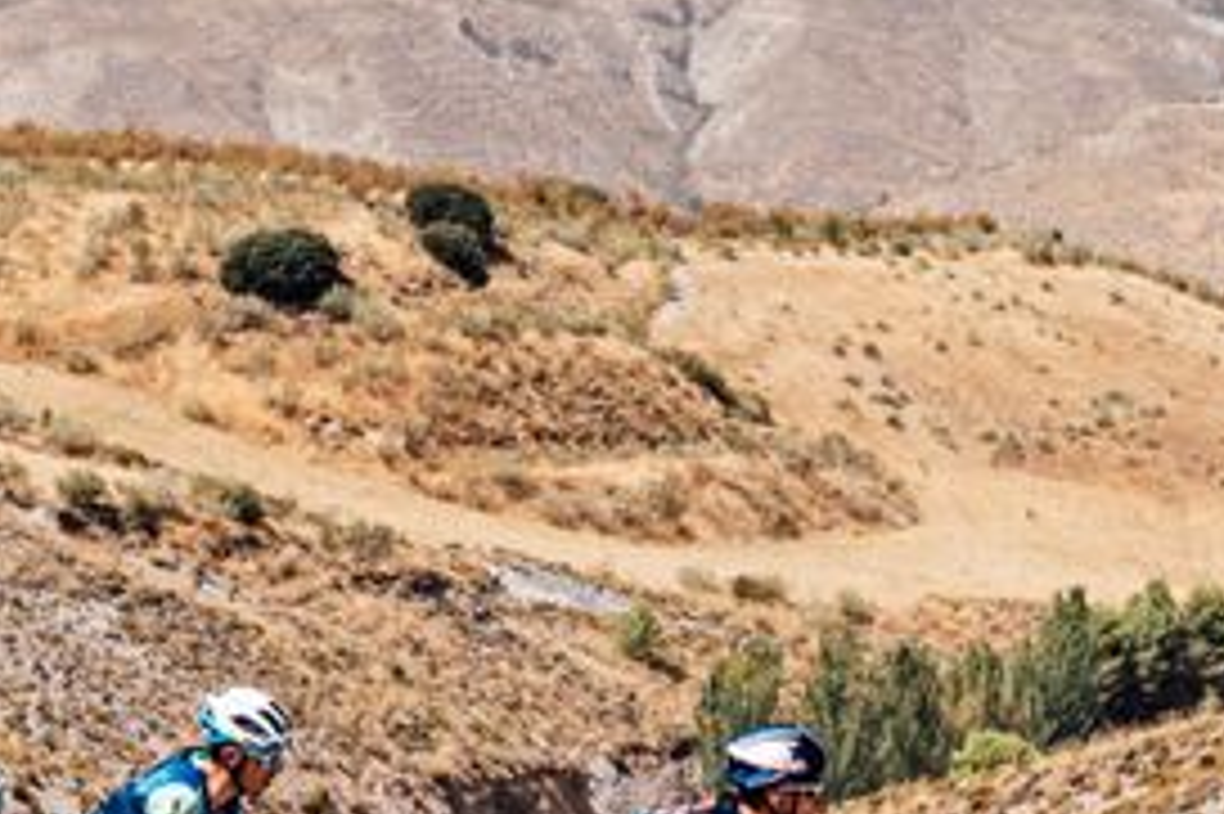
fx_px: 5606
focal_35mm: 165
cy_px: 34
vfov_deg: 8.3
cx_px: 486
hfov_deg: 12.5
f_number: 6.3
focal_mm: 35
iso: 320
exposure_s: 1/2000
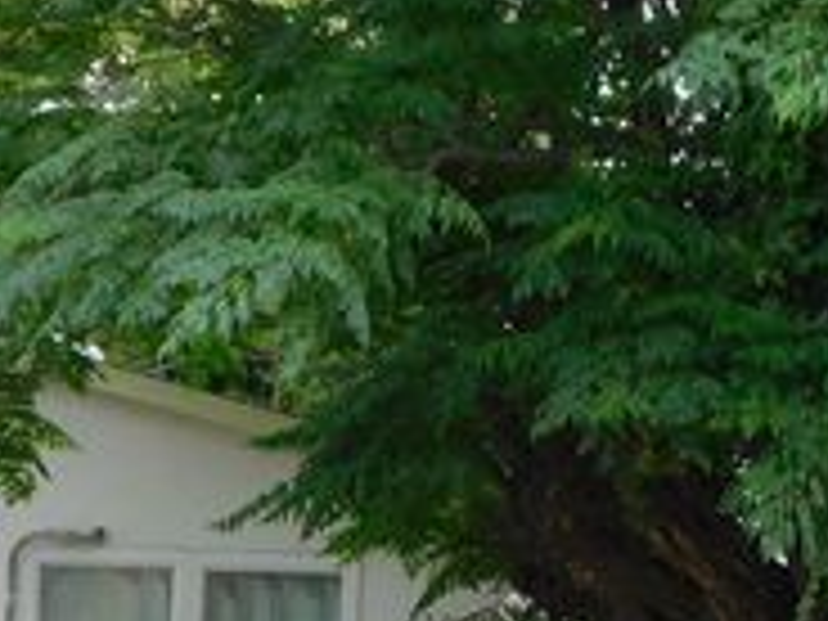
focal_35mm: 98
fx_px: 2344
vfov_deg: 14.7
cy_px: 686
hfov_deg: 20.0
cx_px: 472
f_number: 3.5
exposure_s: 1/250
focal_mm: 6.3
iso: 125
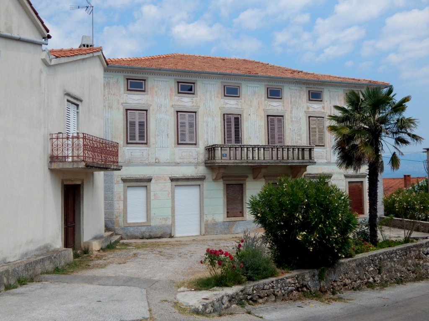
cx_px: 214
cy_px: 160
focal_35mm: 38
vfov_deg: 37.7
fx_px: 471
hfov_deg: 49.0
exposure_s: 1/400
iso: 125
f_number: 6.9
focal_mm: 6.8
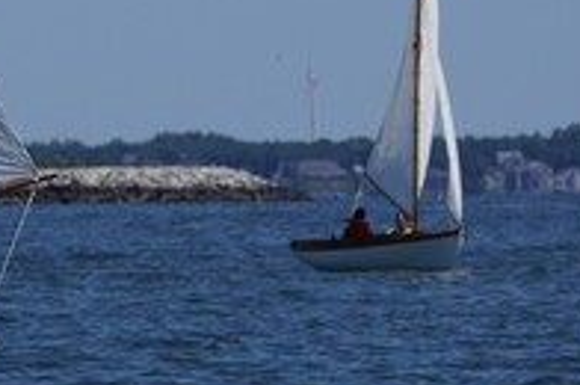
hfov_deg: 2.2
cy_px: -13
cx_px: -420
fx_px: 14798
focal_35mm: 920
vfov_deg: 1.5
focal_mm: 150
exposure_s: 1/1250
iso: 100
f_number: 5
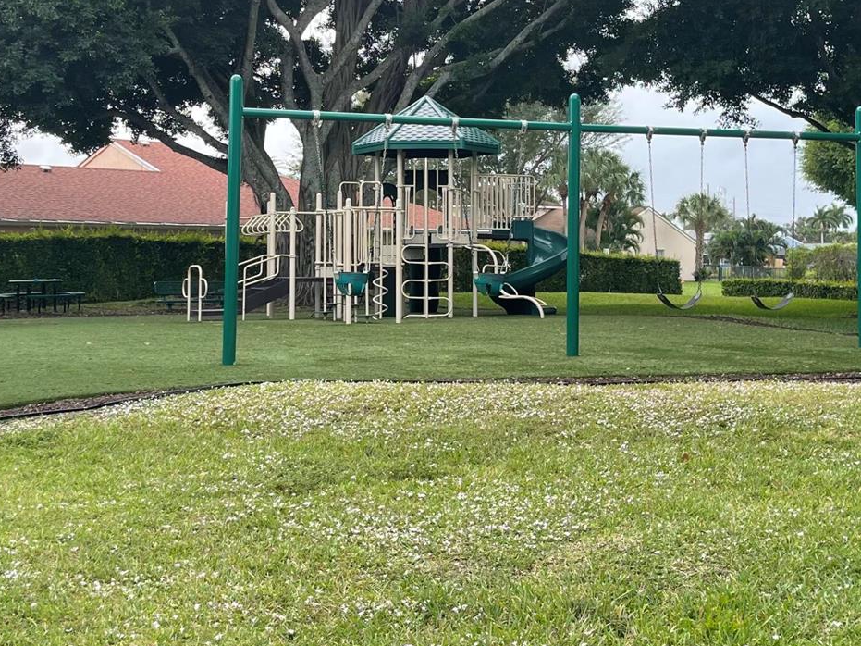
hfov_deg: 34.9
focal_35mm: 55
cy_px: 230
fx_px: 1368
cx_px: 388
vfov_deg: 26.4
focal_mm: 5.1
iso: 32
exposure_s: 1/855
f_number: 1.6
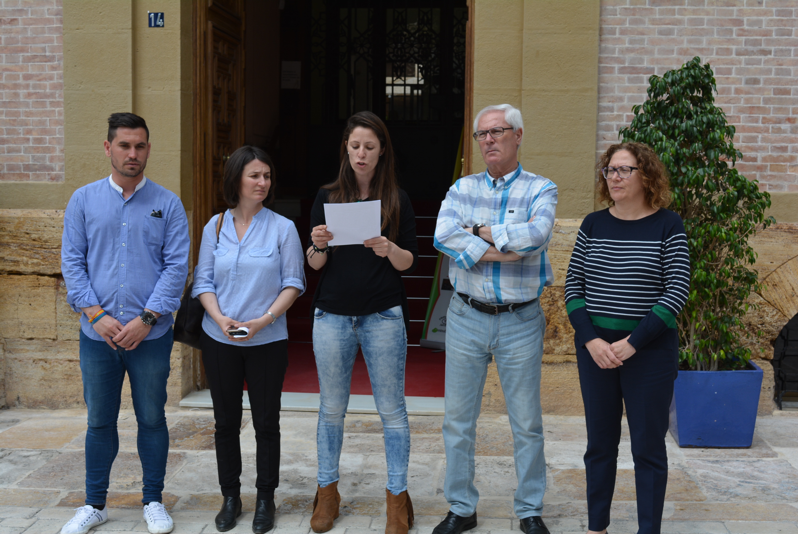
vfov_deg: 29.0
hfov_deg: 42.3
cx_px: 399
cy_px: 267
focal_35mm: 46
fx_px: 1032
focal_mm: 31
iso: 200
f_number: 8
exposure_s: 1/250
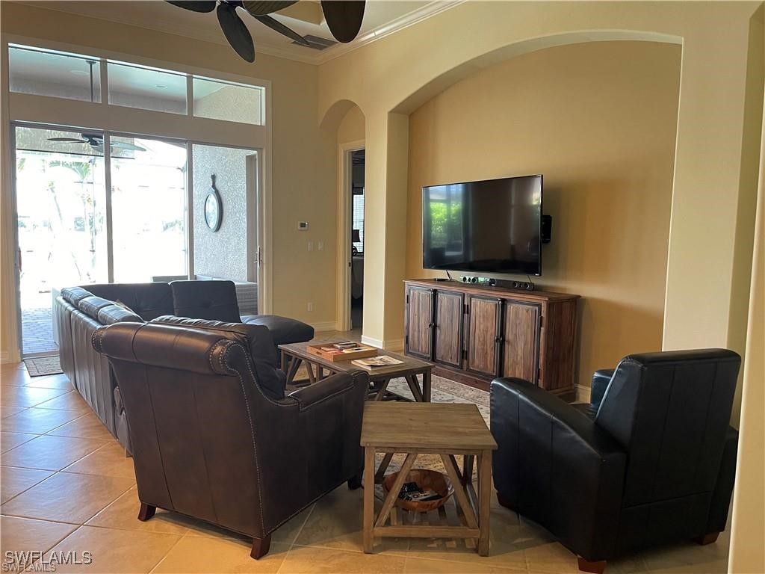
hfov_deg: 67.3
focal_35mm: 26
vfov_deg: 53.1
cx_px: 382
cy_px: 287
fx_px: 575
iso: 250
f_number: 1.6
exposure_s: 1/60
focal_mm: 5.1
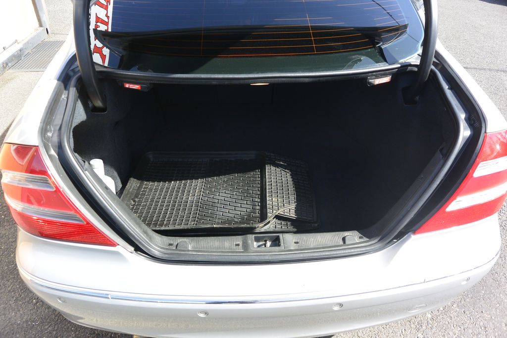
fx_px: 380
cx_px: 254
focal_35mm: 27
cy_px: 169
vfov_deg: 47.9
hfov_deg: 67.4
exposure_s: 1/320
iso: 160
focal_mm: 10
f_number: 4
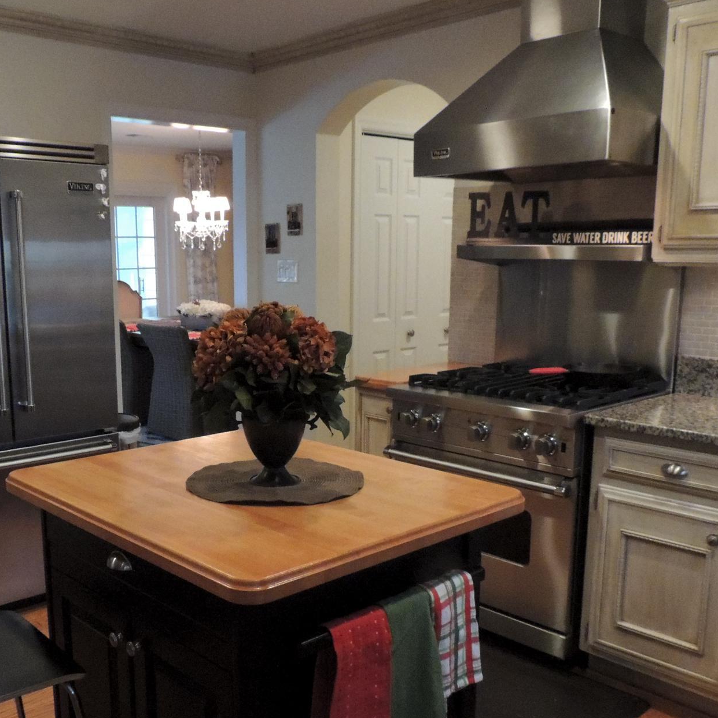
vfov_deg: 47.0
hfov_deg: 46.9
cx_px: 285
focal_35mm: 35
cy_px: 419
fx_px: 821
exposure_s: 1/125
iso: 1600
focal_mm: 4.3
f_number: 3
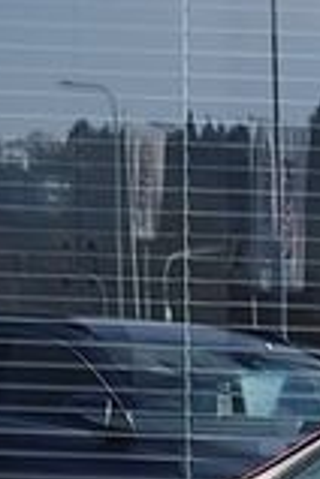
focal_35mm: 180
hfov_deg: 7.1
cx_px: 845
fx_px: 2400
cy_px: 982
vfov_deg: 10.4
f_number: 1.69
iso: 50
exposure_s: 1/381
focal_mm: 7.01
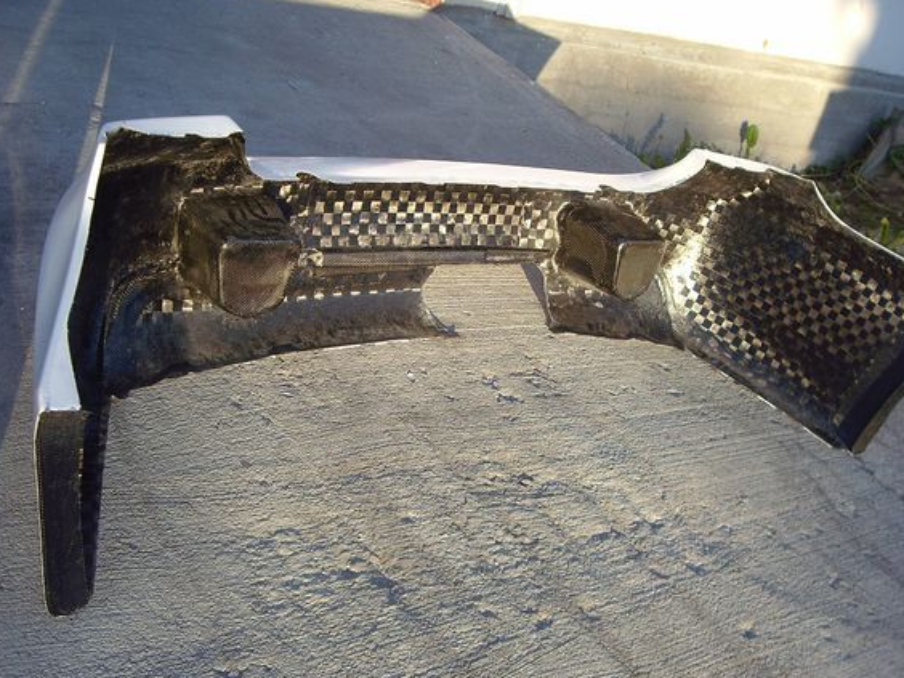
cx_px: 481
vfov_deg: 34.3
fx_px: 1097
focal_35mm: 42
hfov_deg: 44.8
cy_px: 346
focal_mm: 6.2
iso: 80
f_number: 2.7
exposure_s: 1/250
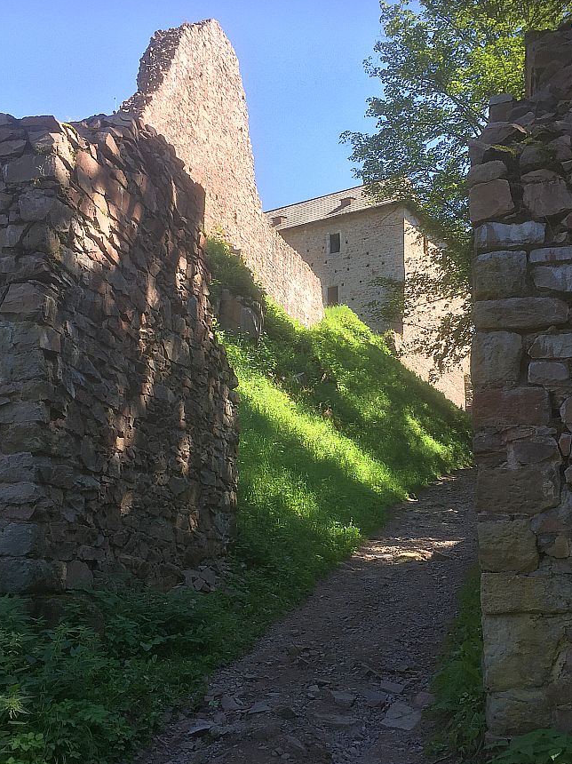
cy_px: 447
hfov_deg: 39.6
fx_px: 794
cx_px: 279
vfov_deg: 51.1
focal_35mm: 36
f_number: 2.2
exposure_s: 1/363
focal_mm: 4.15
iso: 32
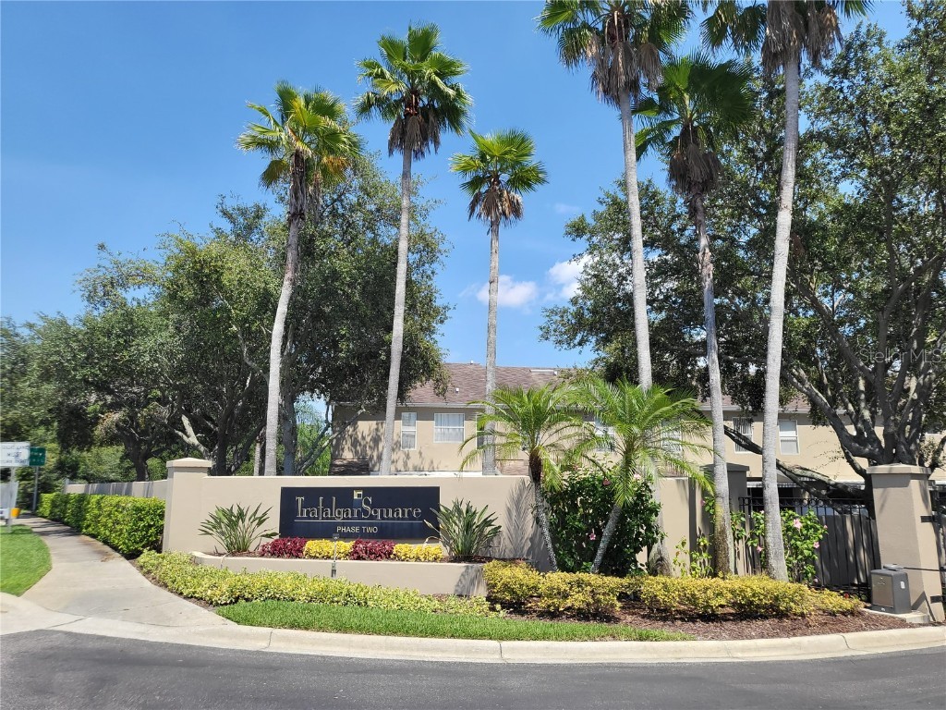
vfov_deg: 53.1
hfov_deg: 67.3
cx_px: 473
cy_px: 355
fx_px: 711
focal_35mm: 26
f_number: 1.8
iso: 50
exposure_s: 1/1967
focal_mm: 4.25
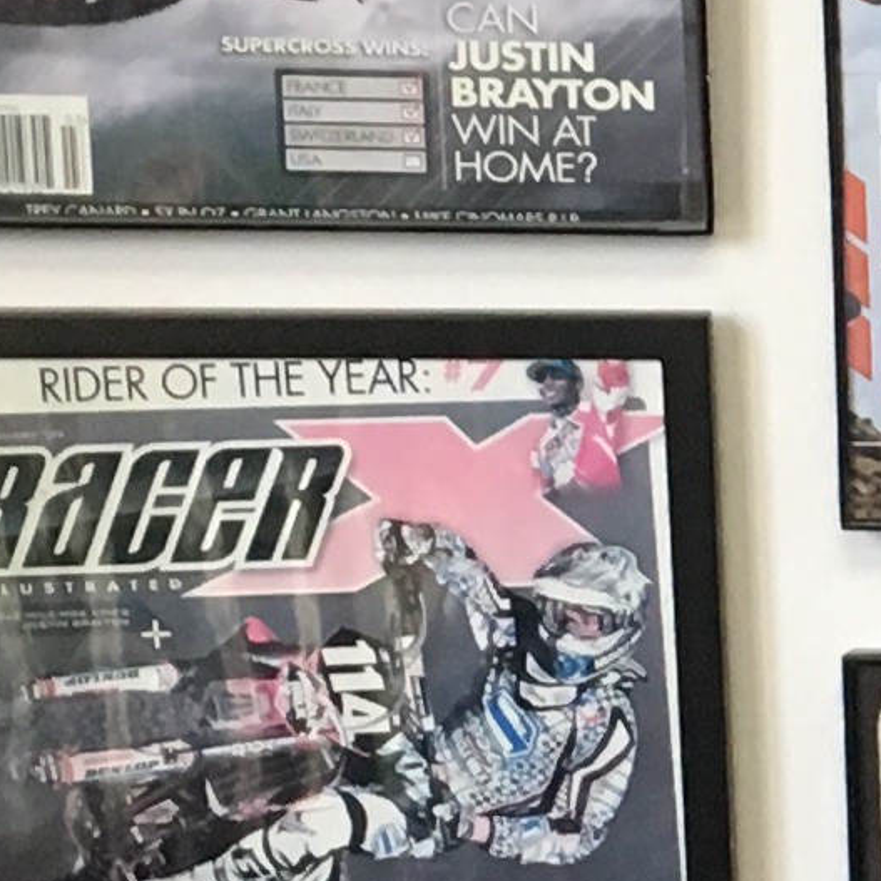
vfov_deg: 8.9
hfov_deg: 8.2
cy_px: 717
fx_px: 5644
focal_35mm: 196
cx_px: 2158
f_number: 2.2
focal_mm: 4.15
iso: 100
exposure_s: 1/30
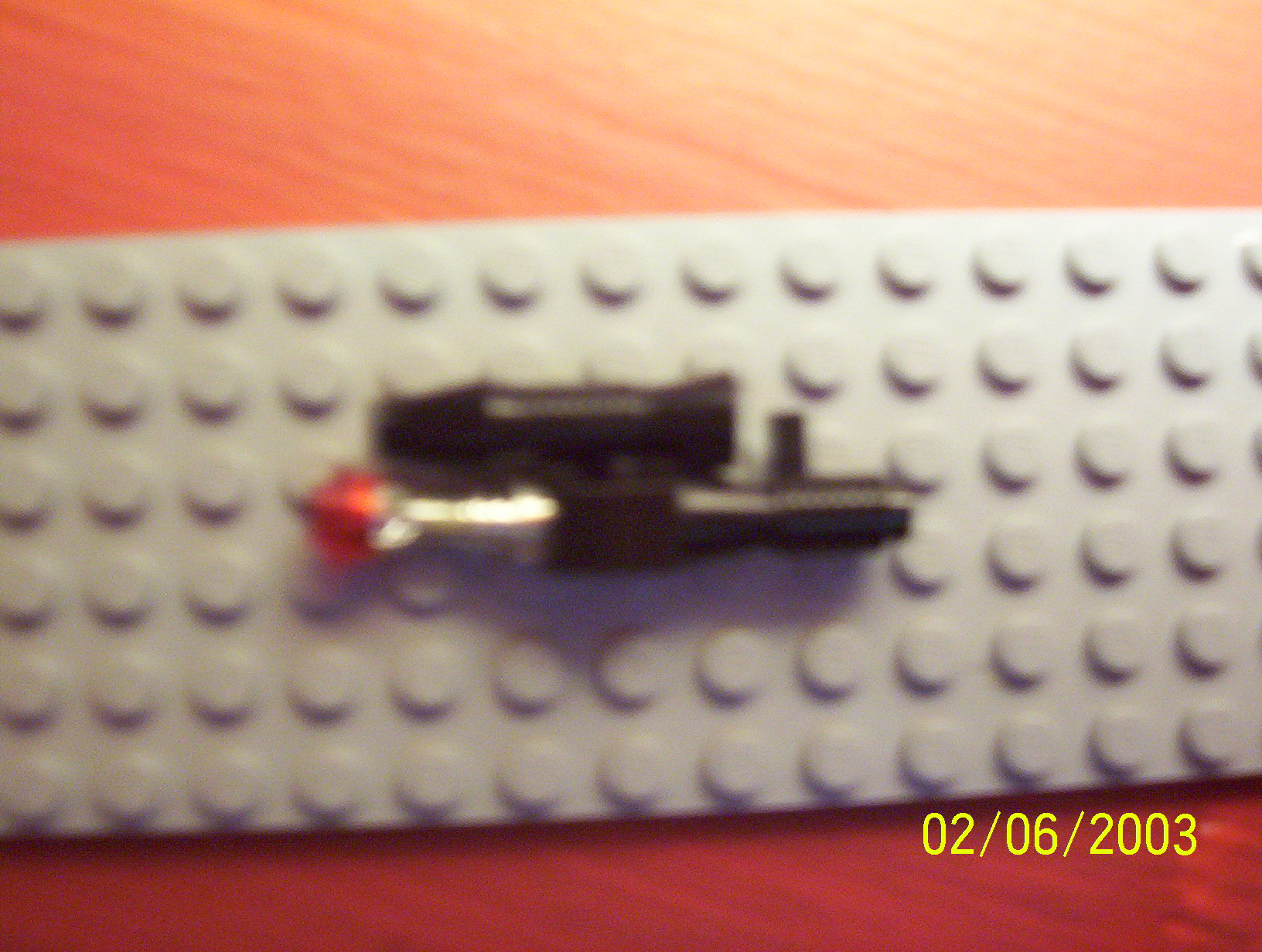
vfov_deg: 33.7
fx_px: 1571
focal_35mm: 43
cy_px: 476
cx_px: 631
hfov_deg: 43.8
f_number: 2.73
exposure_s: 1/10.7
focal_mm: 5.77
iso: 200
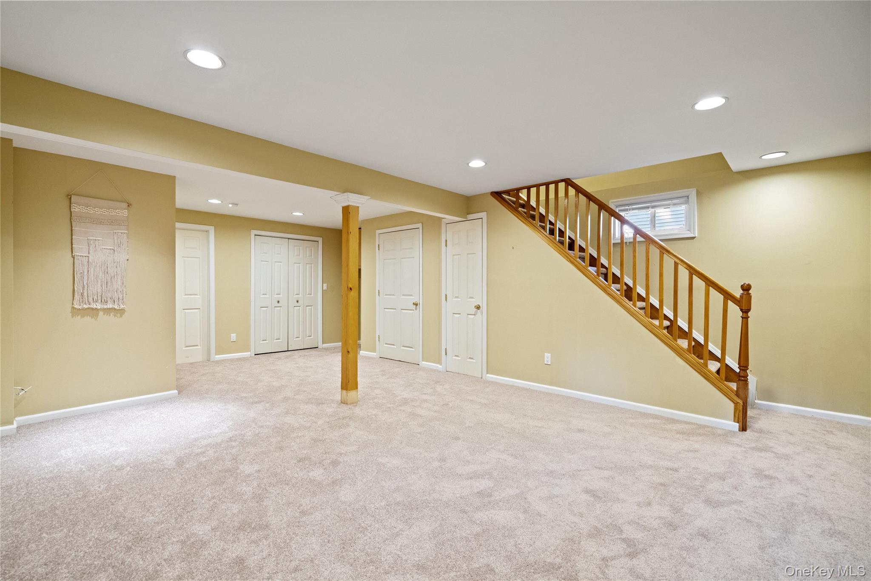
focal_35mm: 16
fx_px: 387
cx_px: 436
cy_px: 290
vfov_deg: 73.7
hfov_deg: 96.7
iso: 2000
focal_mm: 16
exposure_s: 1/10
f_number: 5.6
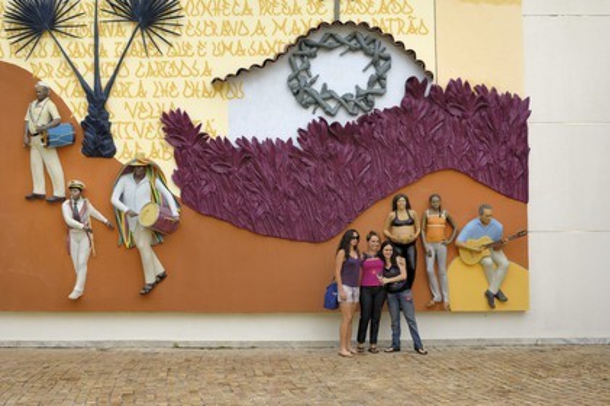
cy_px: 203
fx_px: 711
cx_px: 305
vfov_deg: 31.8
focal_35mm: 42
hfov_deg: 46.4
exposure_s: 1/160
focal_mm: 28
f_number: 6.3
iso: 100
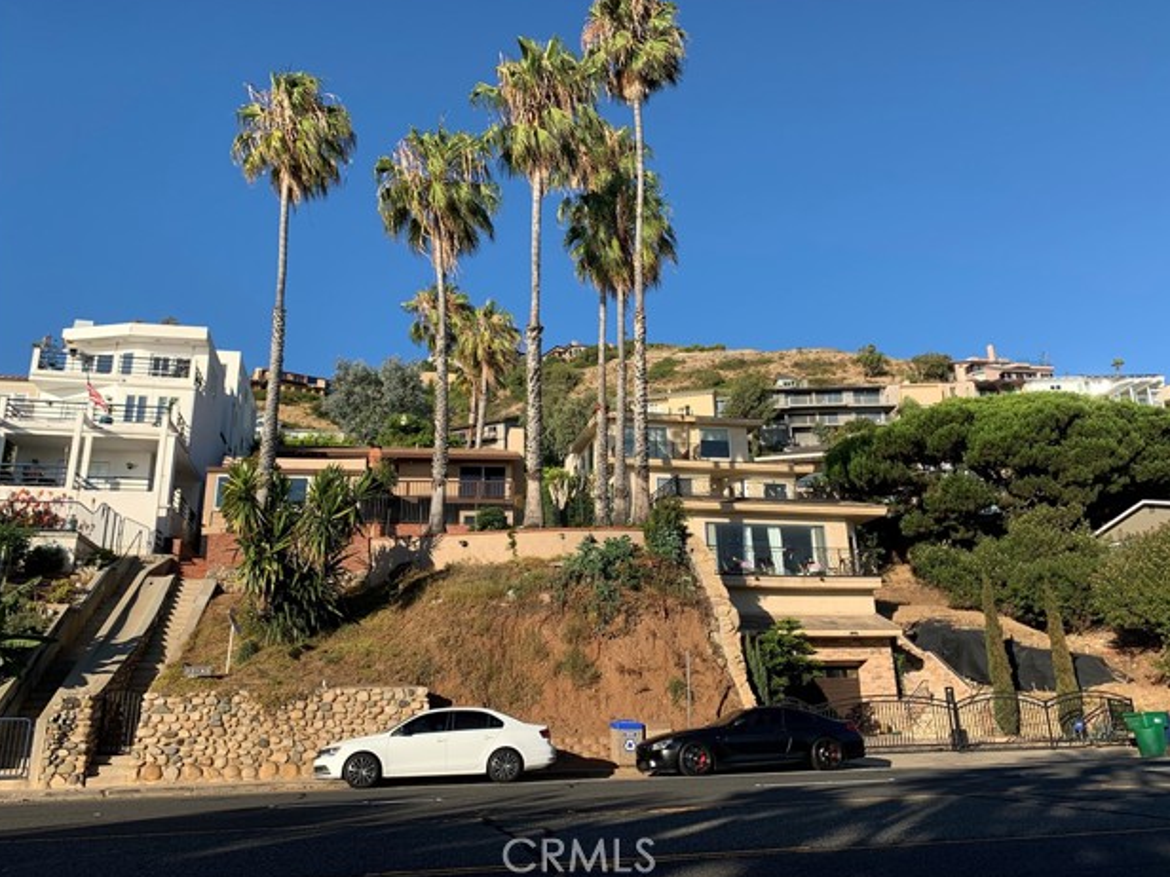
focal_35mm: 27
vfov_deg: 51.3
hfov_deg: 65.3
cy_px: 427
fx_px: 913
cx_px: 594
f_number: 1.8
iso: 25
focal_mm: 4.25
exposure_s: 1/1610
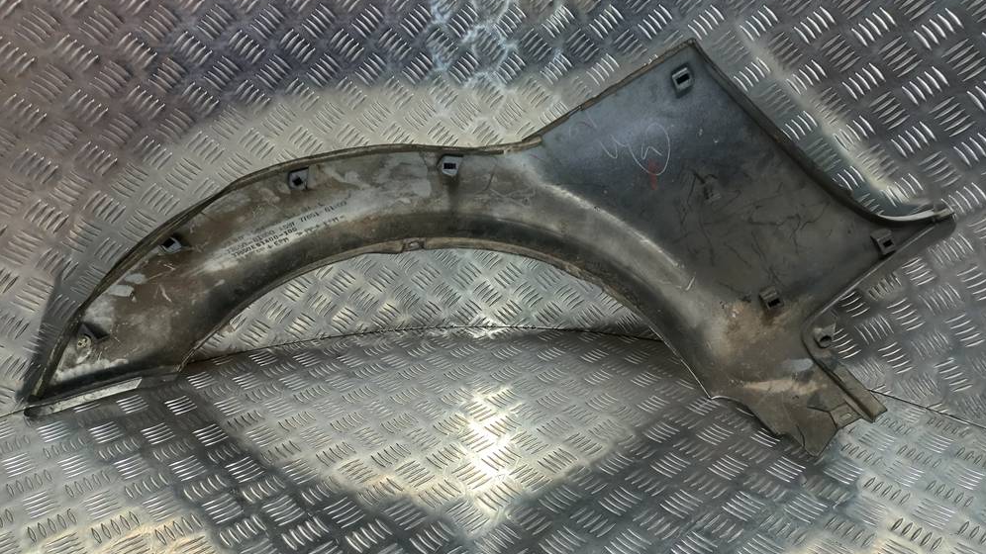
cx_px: 490
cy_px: 253
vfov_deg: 41.4
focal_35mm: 28
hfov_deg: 67.9
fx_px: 732
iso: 64
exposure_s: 1/50
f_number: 1.8
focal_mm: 4.6
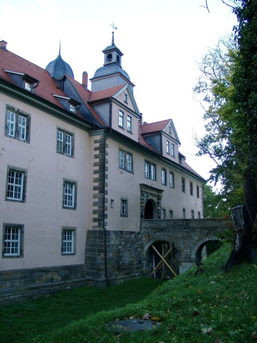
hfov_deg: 41.8
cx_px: 128
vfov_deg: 54.0
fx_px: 337
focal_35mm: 34
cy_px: 172
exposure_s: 1/75.5
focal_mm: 7.13
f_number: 2
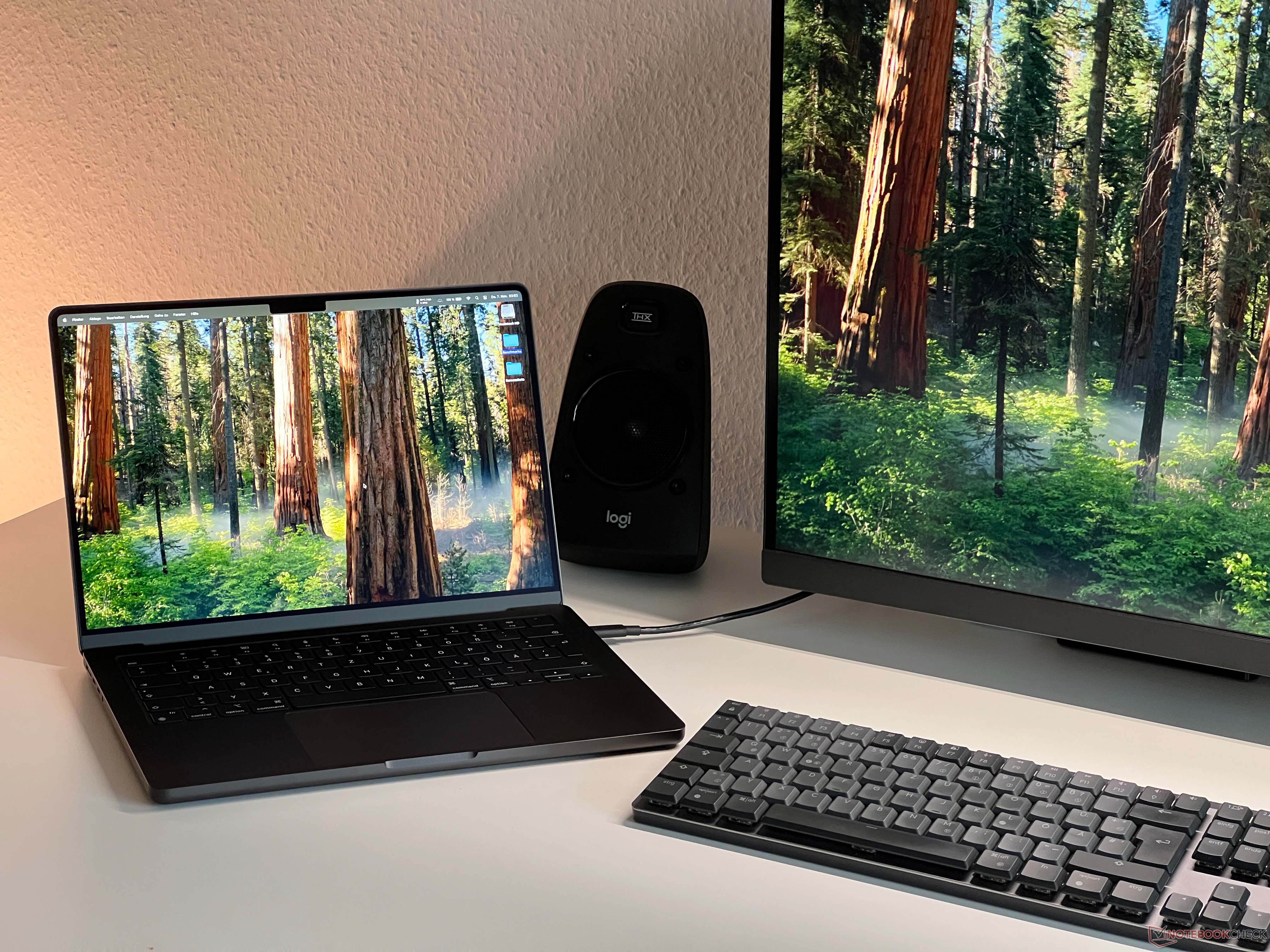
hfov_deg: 25.3
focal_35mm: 77
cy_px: 476
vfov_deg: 19.1
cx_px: 635
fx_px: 2825
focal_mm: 9
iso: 320
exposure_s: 1/60
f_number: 2.8
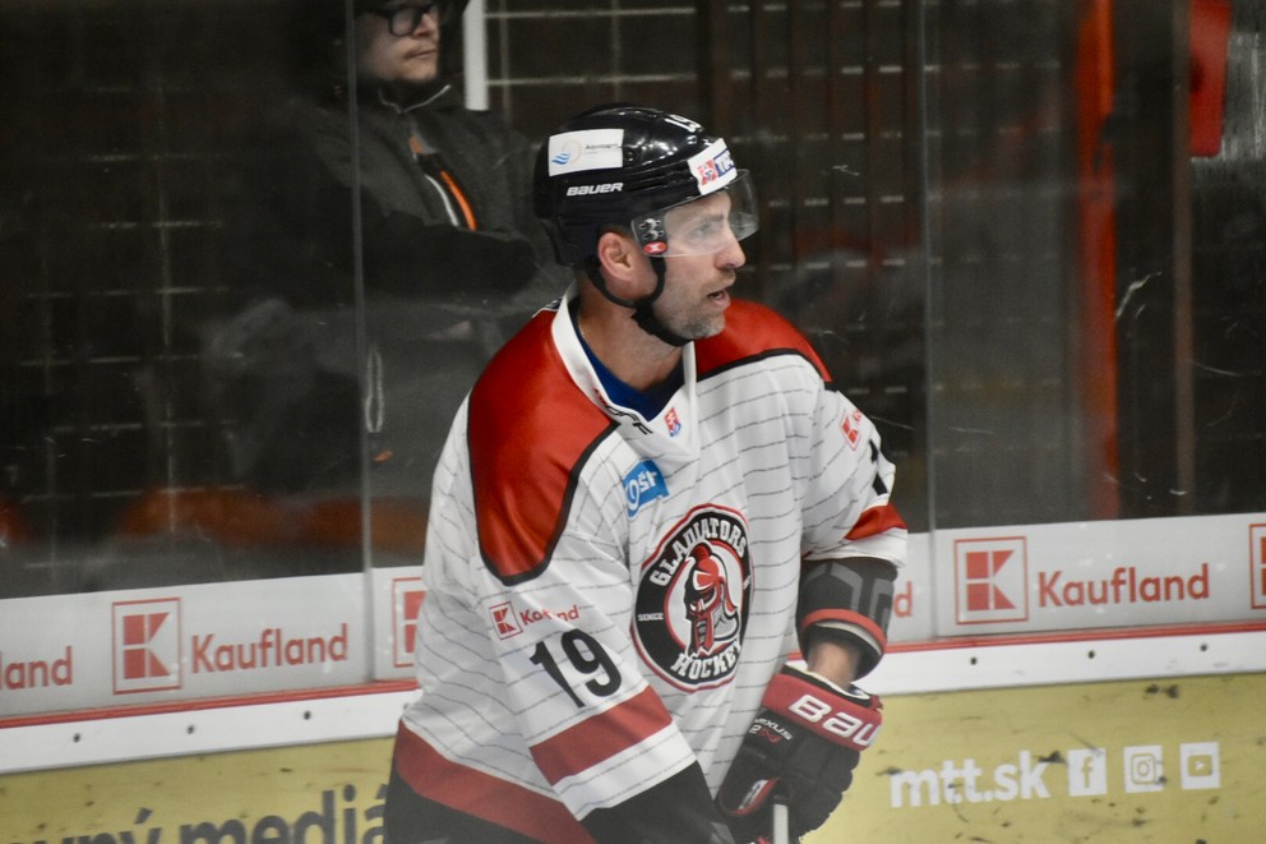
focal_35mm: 292
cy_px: 422
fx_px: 10284
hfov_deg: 7.0
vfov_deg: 4.7
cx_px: 633
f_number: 5.3
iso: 2500
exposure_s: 1/500
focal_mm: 195
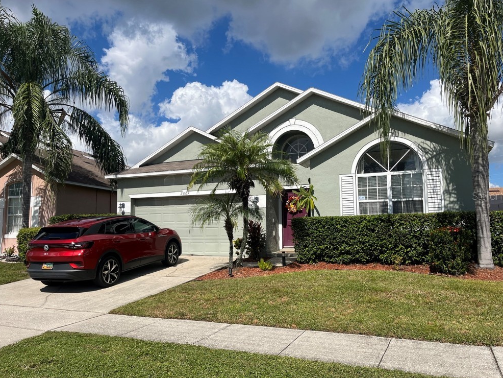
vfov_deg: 51.4
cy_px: 196
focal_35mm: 27
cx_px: 259
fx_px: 392
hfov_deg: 65.3
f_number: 1.6
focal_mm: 5.1
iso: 50
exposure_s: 1/5848
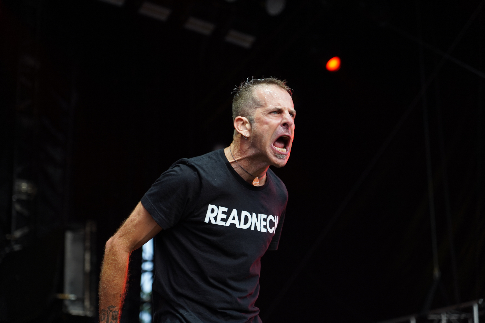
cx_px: 242
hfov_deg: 19.5
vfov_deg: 13.0
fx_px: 1414
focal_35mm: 105
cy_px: 162
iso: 400
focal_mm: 105
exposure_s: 1/125
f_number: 4
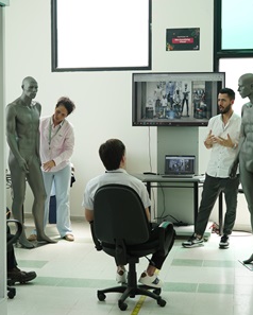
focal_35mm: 71
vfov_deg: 26.8
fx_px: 664
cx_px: 124
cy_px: 158
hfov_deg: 21.6
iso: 500
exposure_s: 1/400
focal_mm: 50
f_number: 3.2
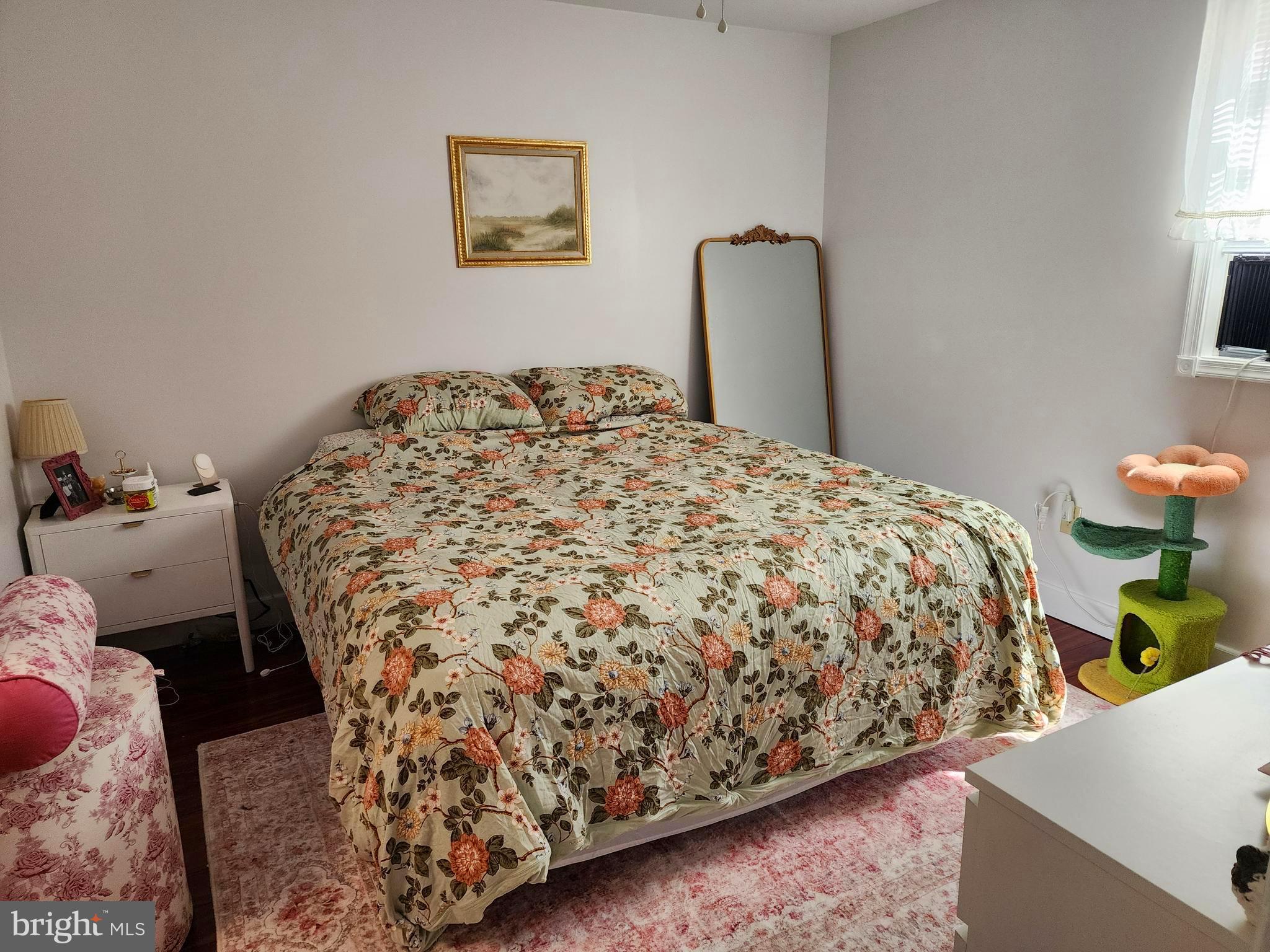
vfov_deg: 58.9
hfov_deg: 73.9
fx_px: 844
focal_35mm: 23
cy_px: 476
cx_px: 635
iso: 200
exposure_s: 1/120
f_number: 1.8
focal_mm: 6.4
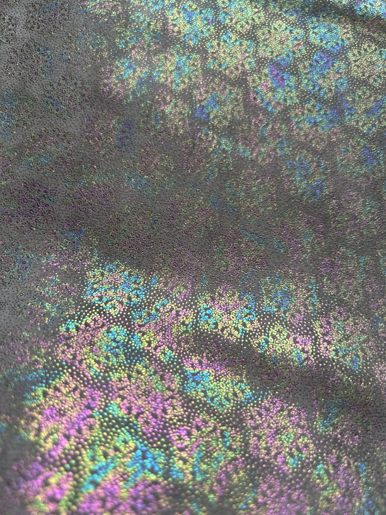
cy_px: 258
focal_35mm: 26
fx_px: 387
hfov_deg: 53.1
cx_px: 193
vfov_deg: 67.3
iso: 50
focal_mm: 5.7
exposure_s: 1/121
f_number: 1.5
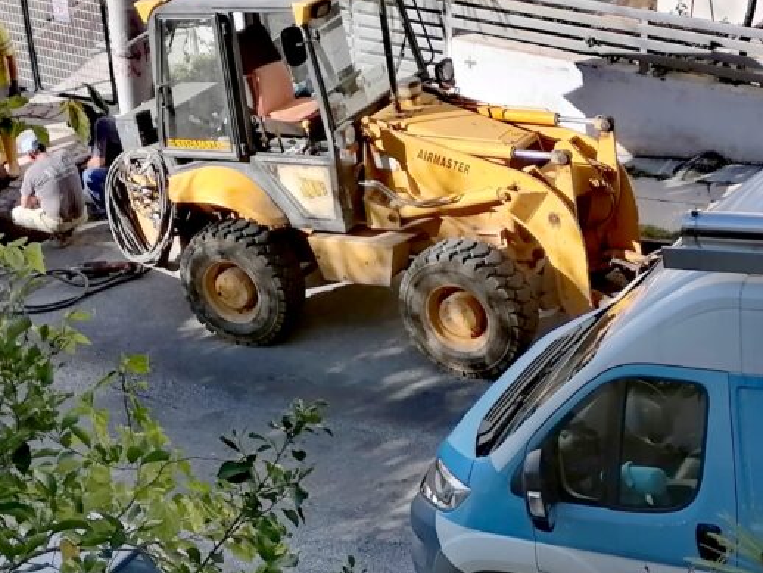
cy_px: 341
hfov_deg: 23.5
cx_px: 362
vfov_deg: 17.8
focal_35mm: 83
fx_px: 1830
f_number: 1.8
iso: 50
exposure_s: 1/691
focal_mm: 5.4
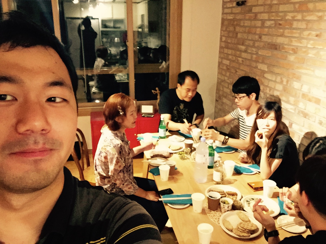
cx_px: 163
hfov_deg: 58.4
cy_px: 122
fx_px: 292
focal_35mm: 31
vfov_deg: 45.4
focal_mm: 2.65
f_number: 2.2
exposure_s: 1/15
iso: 400
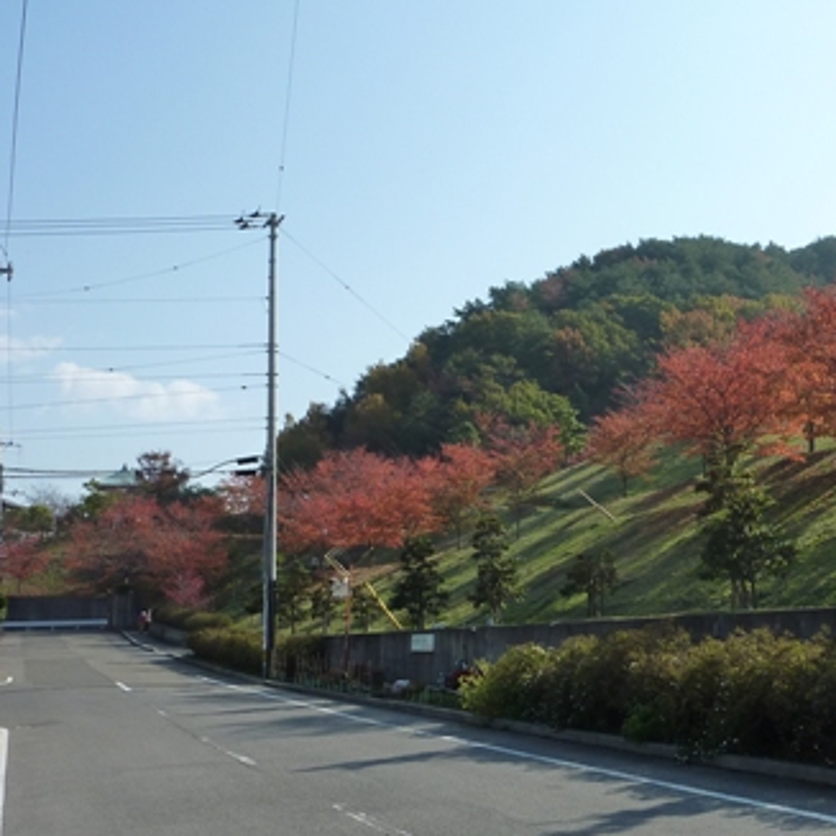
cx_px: 570
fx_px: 1257
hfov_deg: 36.3
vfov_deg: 36.8
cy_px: 424
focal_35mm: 46
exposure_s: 1/500
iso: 125
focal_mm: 4.4
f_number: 5
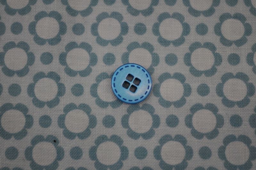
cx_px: 128
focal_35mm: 82
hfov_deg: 24.7
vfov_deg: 16.5
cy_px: 85
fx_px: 586
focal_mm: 55
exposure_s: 1/60
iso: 400
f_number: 5.6
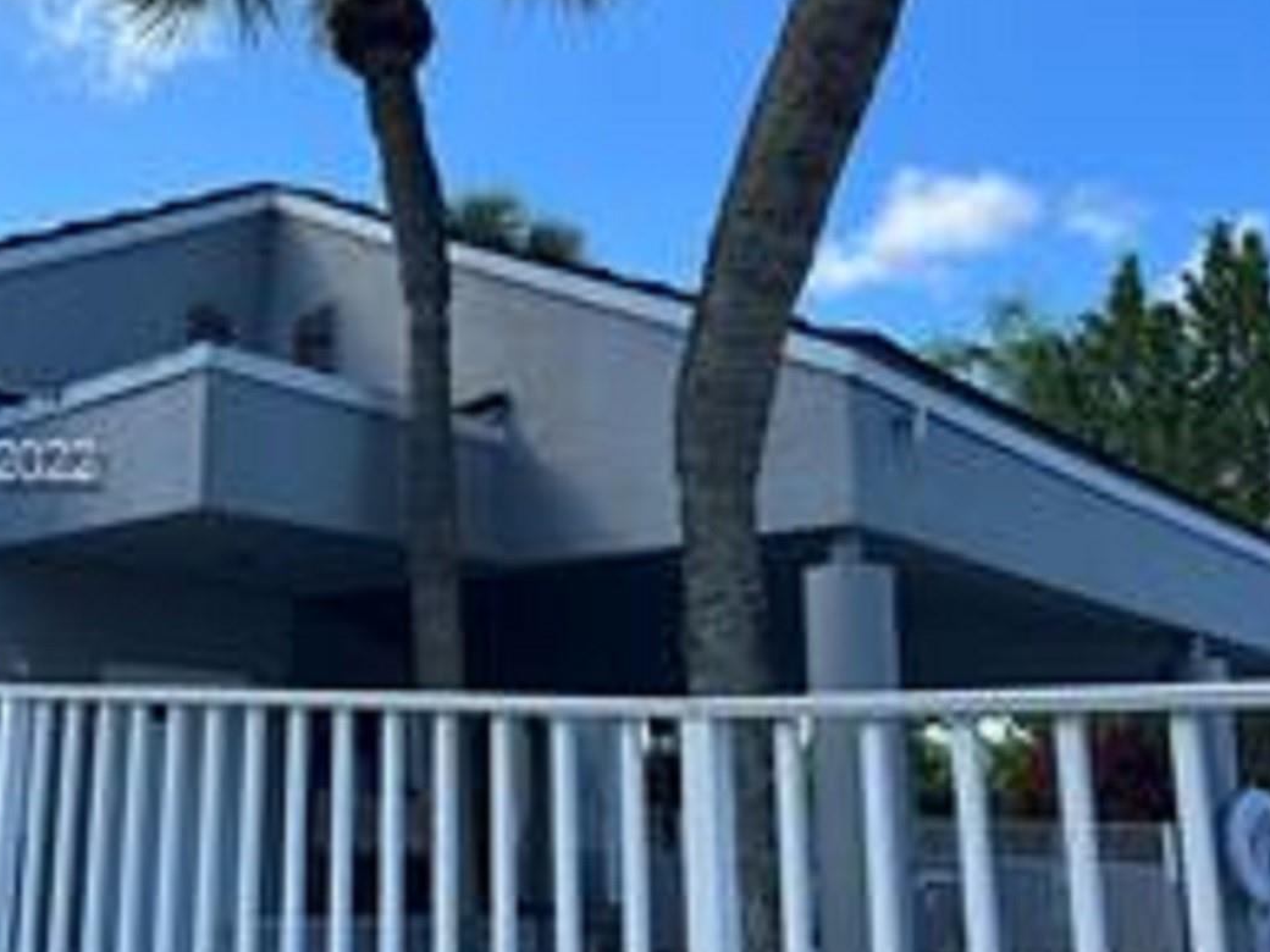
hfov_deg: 45.2
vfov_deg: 36.0
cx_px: 319
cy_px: 466
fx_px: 1468
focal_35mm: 40
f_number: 1.5
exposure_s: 1/2008
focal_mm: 5.7
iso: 50
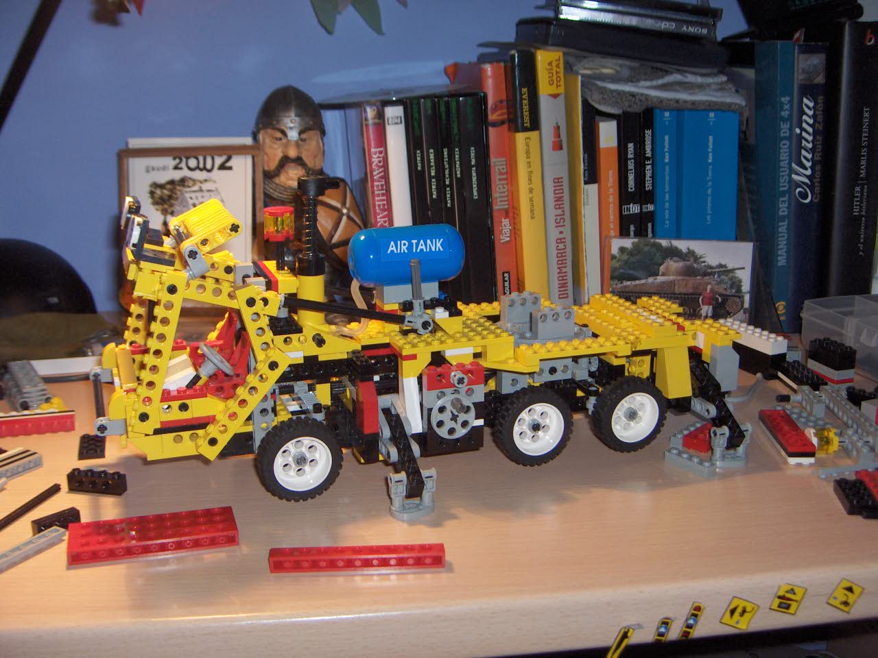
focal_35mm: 39
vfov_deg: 36.8
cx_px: 439
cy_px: 329
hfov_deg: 47.9
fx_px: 989
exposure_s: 1/60
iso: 100
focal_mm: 8
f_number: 2.8
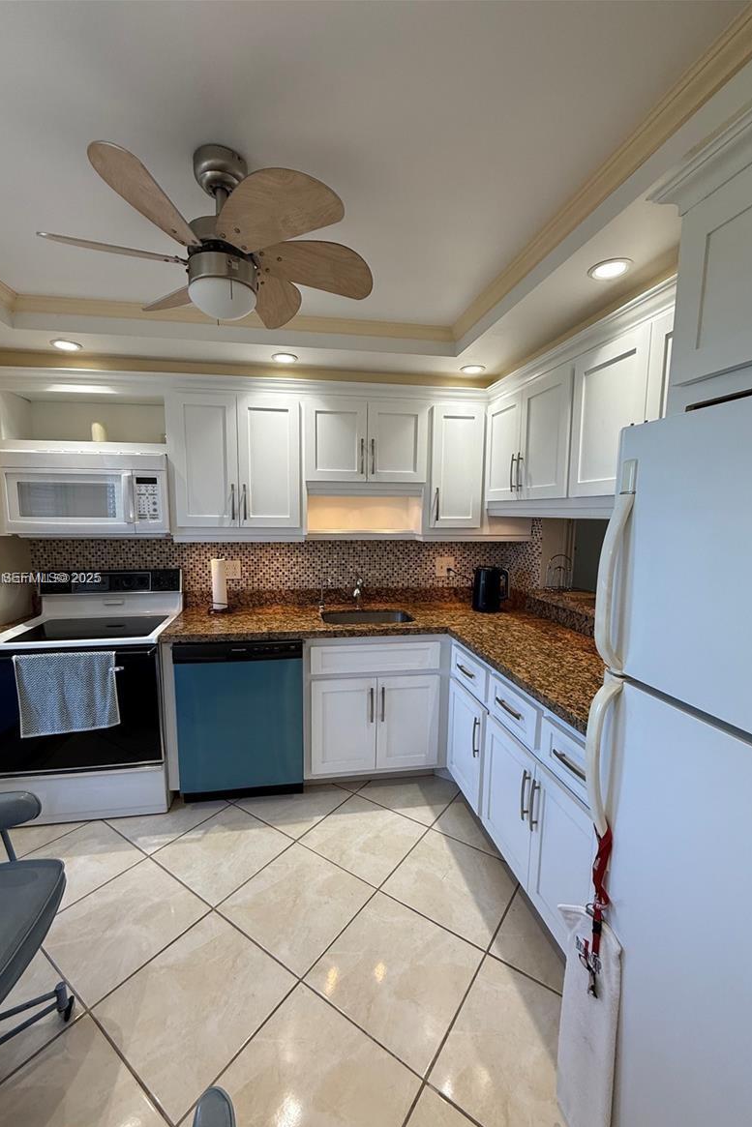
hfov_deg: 77.3
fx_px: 470
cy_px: 579
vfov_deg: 100.4
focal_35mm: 15
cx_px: 358
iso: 125
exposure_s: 1/120
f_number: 2.2
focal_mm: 2.22
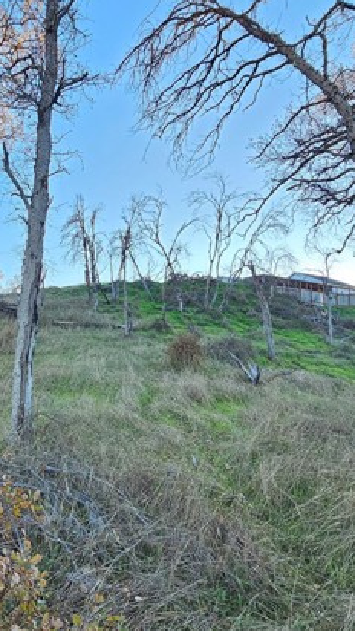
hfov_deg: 49.7
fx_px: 368
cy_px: 311
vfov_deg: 81.2
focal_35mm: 22
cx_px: 95
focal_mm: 2.2
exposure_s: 1/120
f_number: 2.2
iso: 80
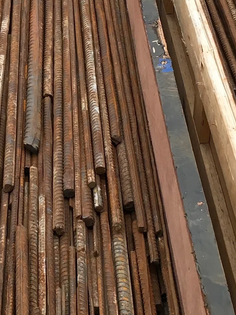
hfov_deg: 15.2
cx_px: 24
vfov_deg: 20.4
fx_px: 873
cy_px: 117
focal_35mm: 96
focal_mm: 4.15
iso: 25
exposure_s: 1/33
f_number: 2.2
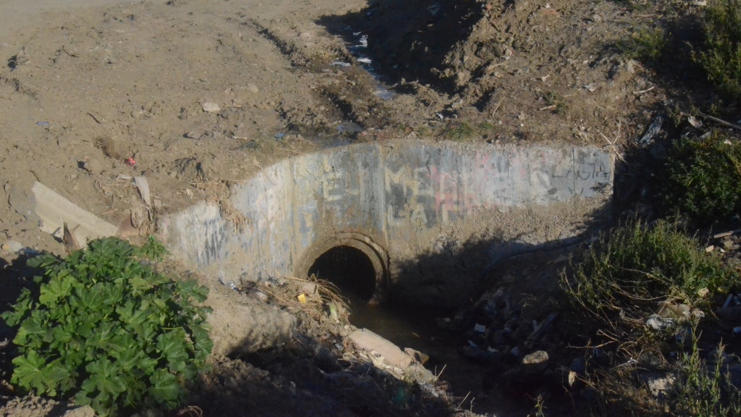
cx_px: 371
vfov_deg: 22.2
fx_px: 1061
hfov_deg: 38.5
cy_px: 180
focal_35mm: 54
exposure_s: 1/2000
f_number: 22
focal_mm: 34
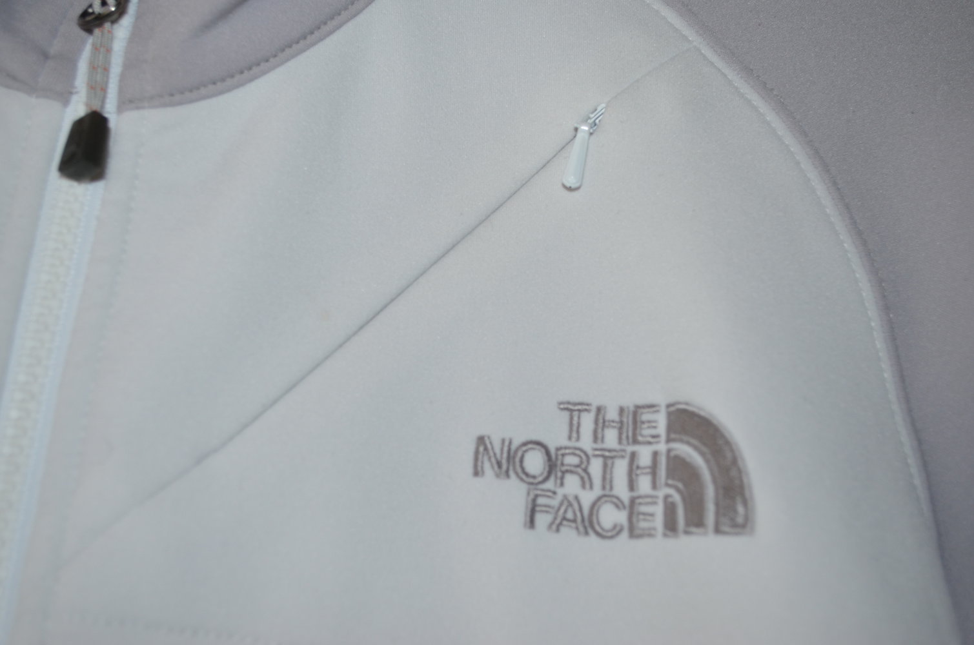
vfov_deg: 28.0
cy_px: 322
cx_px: 487
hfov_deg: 41.2
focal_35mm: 48
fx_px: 1296
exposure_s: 1/60
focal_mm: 32
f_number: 4.8
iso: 560
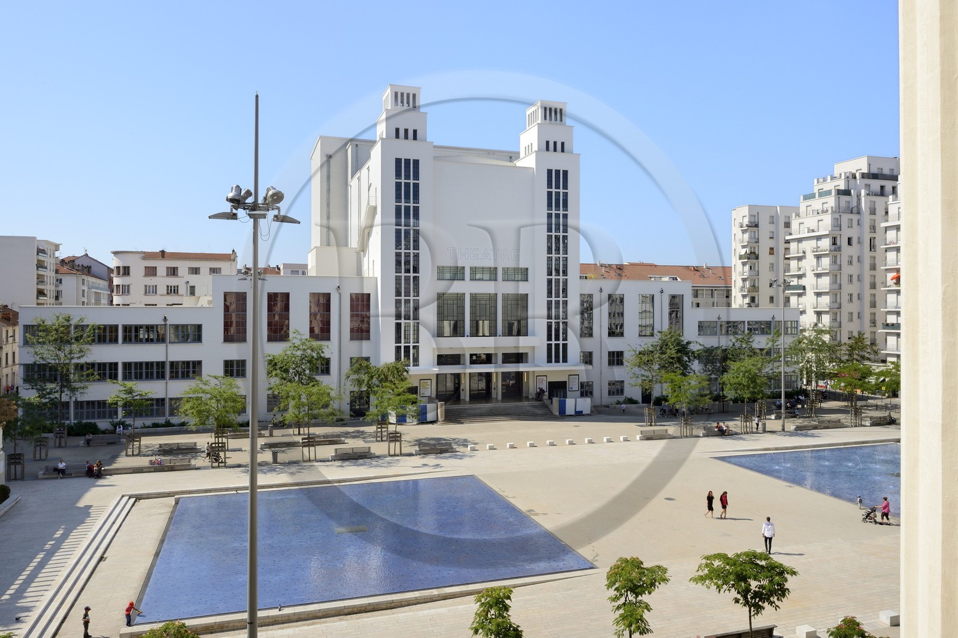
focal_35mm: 26
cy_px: 319
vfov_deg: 49.5
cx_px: 479
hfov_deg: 69.4
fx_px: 692
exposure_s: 1/250
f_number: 14
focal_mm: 26
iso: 400
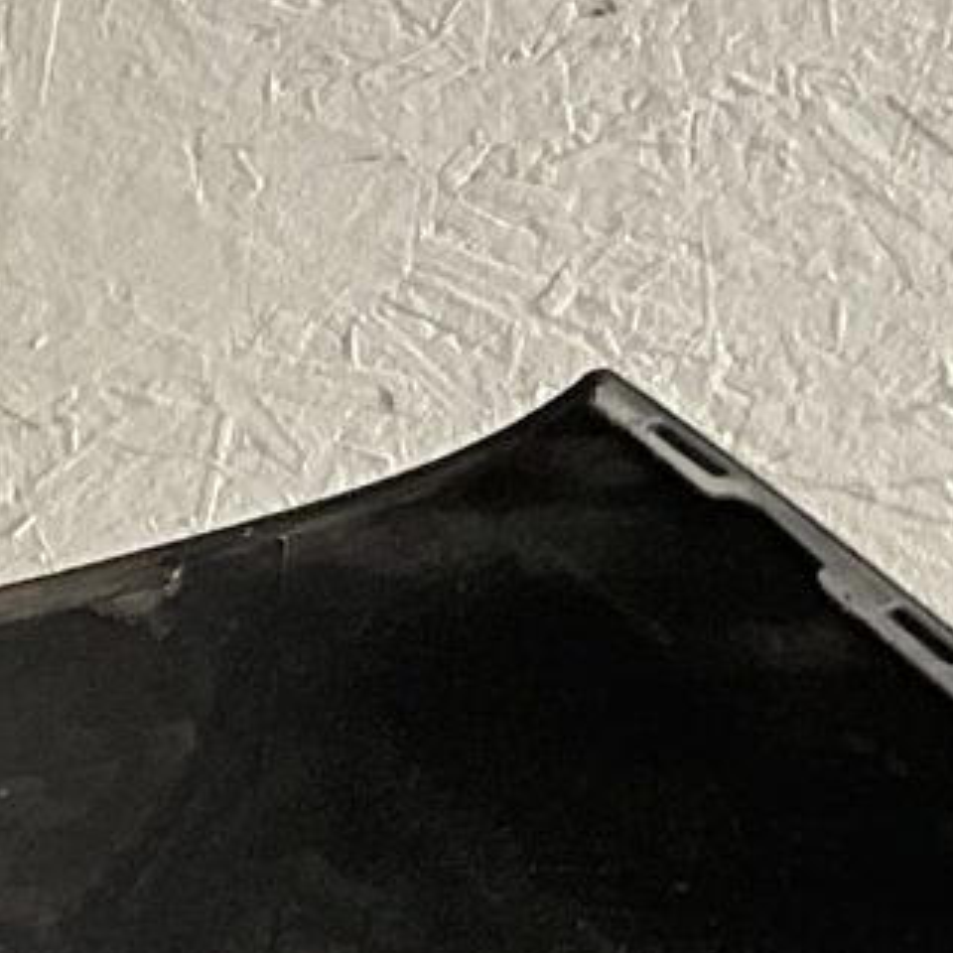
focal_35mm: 205
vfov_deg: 8.2
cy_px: 1855
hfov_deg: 7.5
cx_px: -1915
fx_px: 6385
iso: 40
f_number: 1.8
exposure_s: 1/50
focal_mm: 3
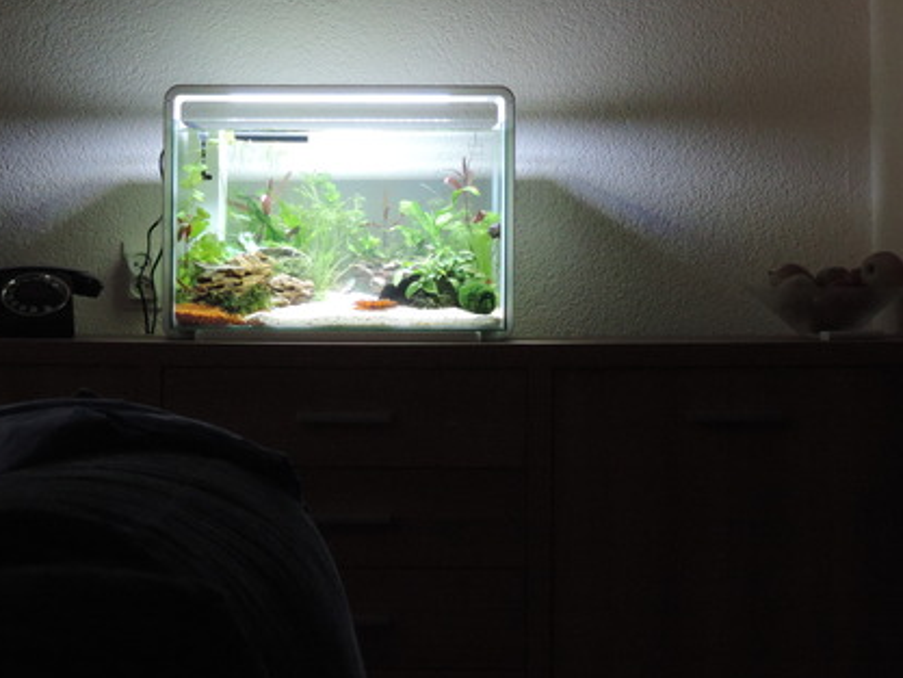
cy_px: 162
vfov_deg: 16.0
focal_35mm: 92
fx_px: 2401
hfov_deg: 21.2
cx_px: 314
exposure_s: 1/13
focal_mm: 10.7
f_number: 3.7
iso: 800
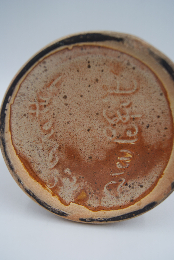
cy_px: 130
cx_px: 87
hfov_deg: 40.1
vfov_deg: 57.2
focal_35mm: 33
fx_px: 239
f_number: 5
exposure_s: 1/40
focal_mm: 22
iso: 100
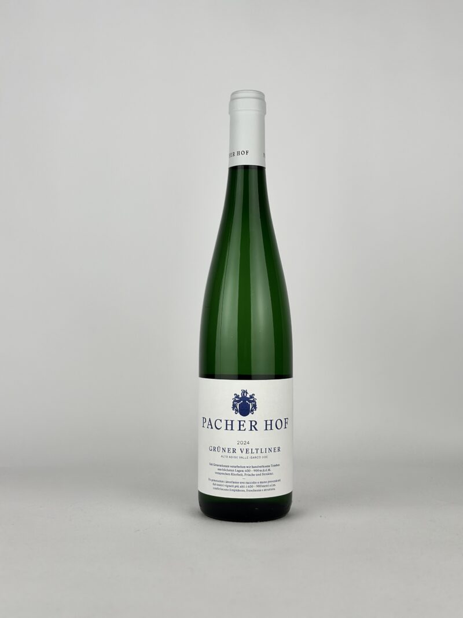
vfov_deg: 39.7
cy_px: 309
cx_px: 232
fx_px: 856
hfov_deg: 30.3
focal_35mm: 48
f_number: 1.78
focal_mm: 6.86
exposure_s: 1/911
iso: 80
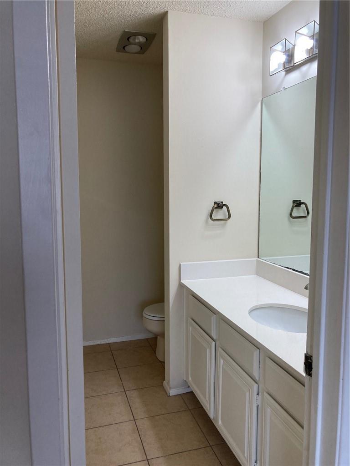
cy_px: 233
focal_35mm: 28
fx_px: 377
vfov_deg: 63.4
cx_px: 175
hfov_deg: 49.7
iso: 64
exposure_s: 1/120
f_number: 1.8
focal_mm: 3.99
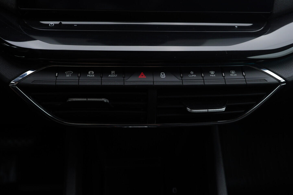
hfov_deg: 53.1
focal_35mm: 36
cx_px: 146
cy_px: 98
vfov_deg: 36.9
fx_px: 293
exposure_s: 1/50
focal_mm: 24
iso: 125
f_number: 3.2
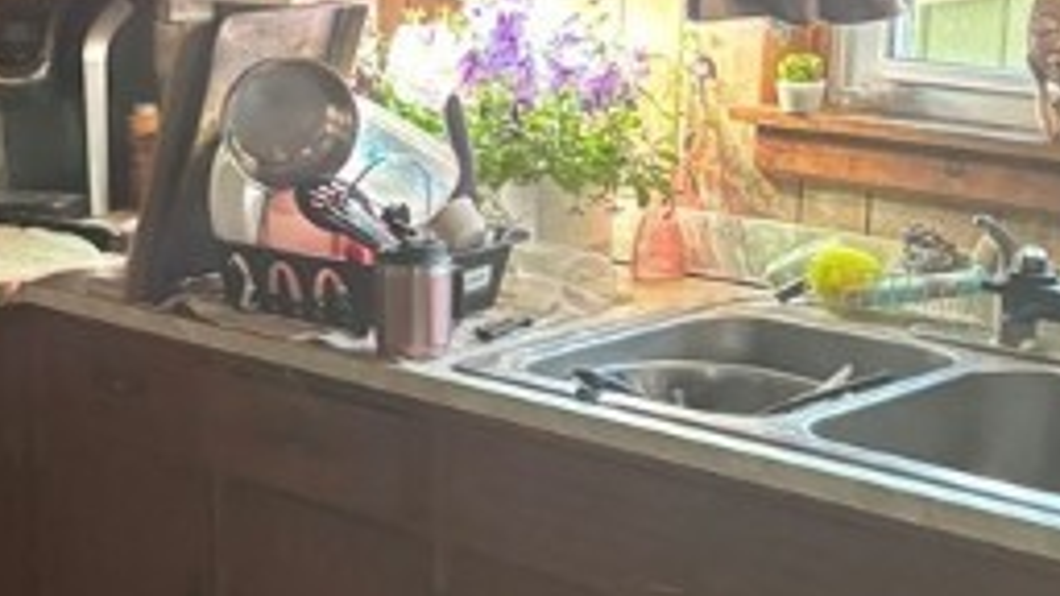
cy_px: 410
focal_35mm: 85
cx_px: 120
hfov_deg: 24.4
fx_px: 2389
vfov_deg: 14.2
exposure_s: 1/40
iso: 500
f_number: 1.6
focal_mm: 5.96
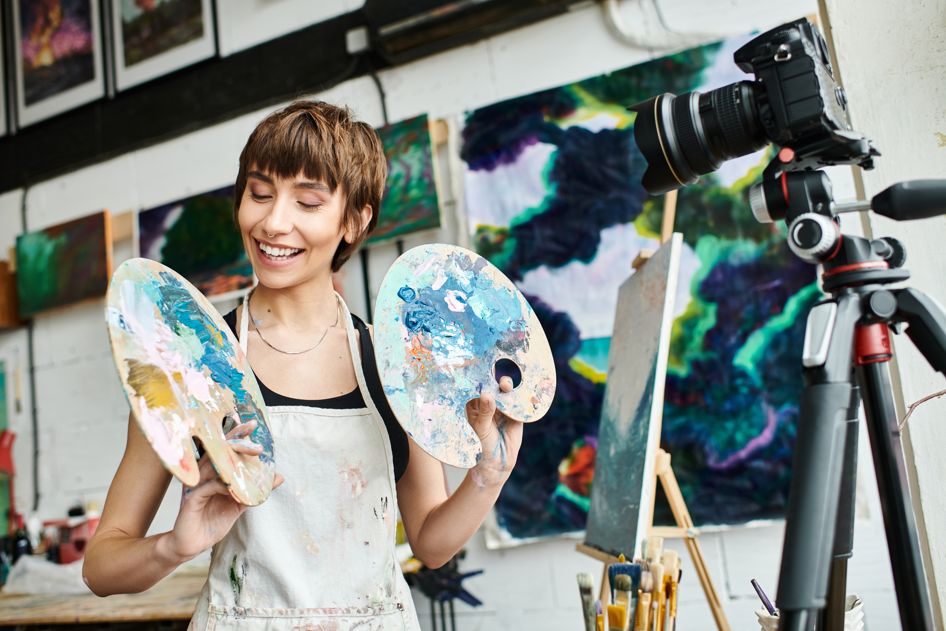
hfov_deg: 54.4
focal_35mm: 35
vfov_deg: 37.9
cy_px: 316
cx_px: 473
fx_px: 920
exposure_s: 1/200
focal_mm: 35
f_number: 3.2
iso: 200
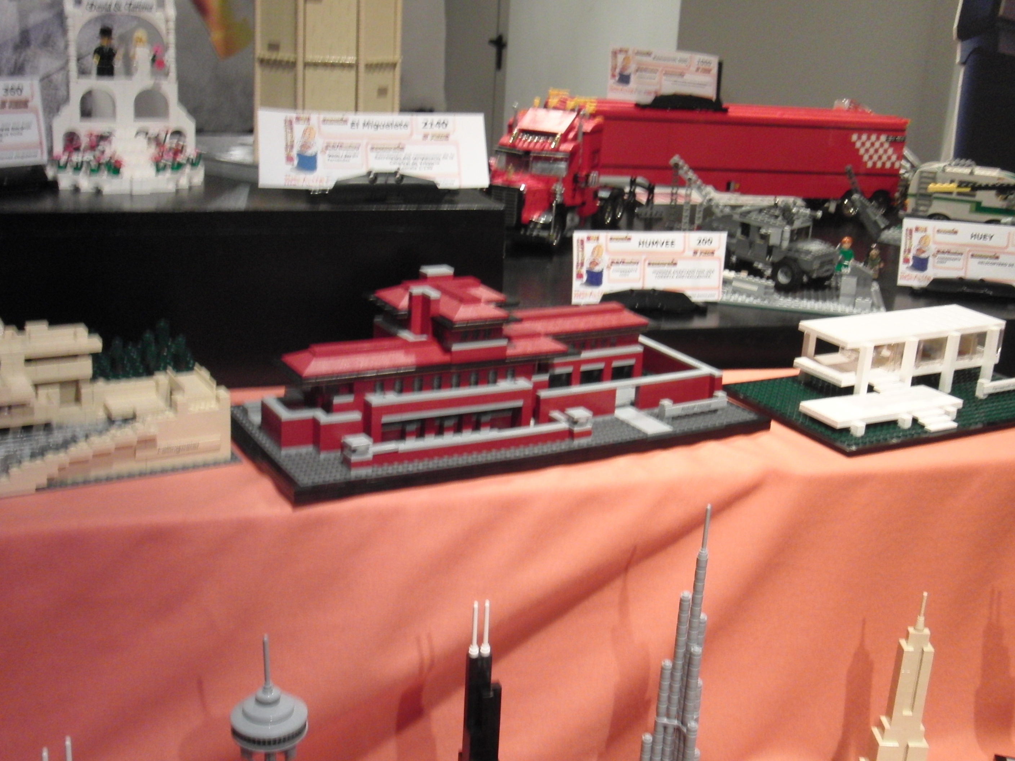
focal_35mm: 42
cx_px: 508
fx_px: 1232
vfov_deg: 34.3
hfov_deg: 44.8
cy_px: 380
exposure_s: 1/10
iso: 200
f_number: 4
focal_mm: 7.27
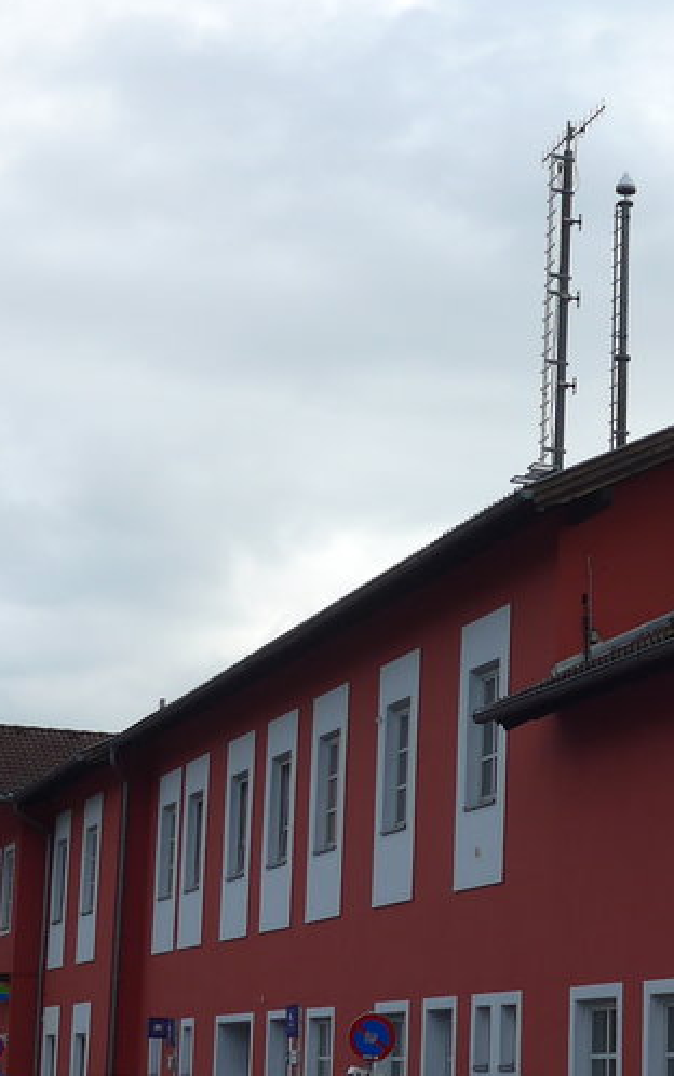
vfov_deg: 27.7
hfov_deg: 17.0
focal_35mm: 74
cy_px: 700
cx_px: 769
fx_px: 2171
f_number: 2.8
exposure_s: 1/800
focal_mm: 6
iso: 80
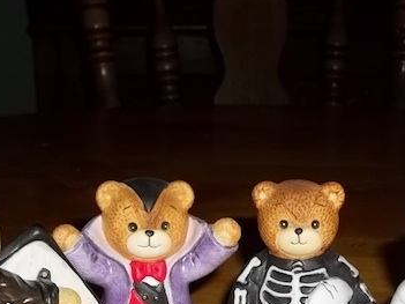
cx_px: 248
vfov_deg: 19.6
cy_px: 305
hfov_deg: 26.6
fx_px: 854
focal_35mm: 73
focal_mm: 5.7
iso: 64
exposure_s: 1/30
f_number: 2.9
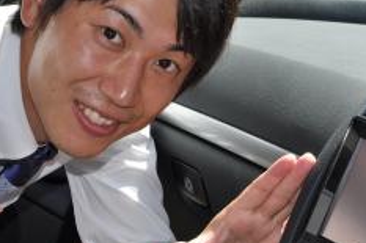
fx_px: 1026
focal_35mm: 101
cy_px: 122
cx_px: 247
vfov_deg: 13.5
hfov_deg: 20.2
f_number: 8
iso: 200
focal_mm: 35
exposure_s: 1/200
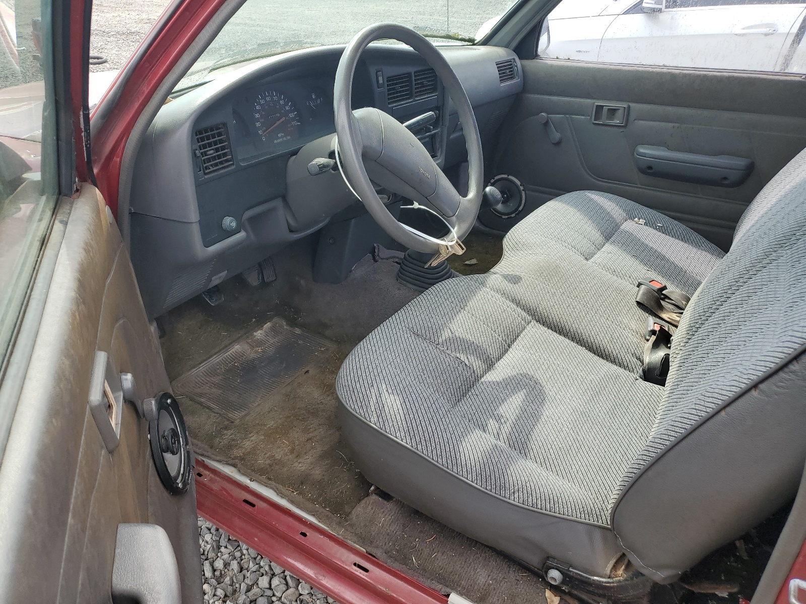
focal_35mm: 26
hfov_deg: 67.3
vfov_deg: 53.1
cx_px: 403
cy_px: 302
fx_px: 605
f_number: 1.5
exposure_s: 1/556
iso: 50
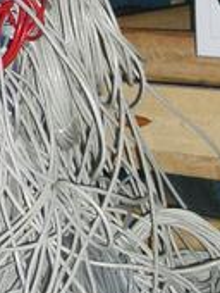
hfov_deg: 9.4
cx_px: -93
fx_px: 1302
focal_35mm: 154
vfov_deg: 12.7
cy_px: 16
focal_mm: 6.8
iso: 100
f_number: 2.8
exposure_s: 1/60
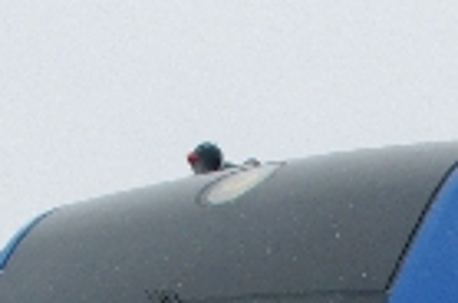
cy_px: 733
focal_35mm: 184
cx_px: 577
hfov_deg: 11.0
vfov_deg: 7.0
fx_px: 2336
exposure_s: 1/250
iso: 400
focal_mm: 21.25
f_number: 6.7
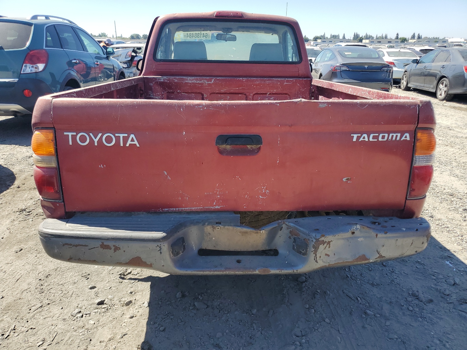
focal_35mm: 26
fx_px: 351
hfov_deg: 67.3
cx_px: 234
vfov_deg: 53.1
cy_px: 175
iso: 50
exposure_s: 1/1667
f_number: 1.5
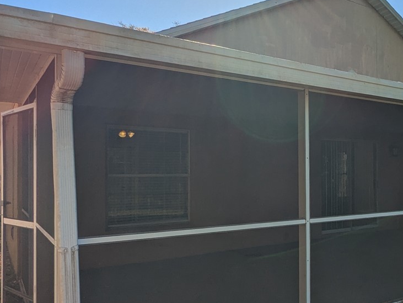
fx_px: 408
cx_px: 313
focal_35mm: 35
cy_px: 173
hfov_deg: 50.0
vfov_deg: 40.6
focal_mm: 2.35
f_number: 2.2
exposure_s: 1/3448
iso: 34
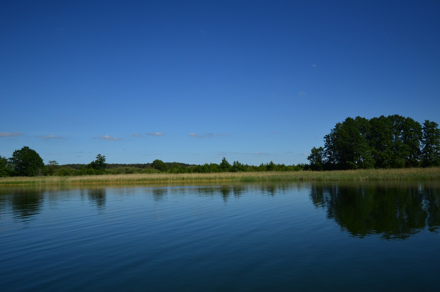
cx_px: 220
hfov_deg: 62.0
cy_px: 146
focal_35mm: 30
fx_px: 366
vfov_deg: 43.4
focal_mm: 20
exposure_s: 1/8000
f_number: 4
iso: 280
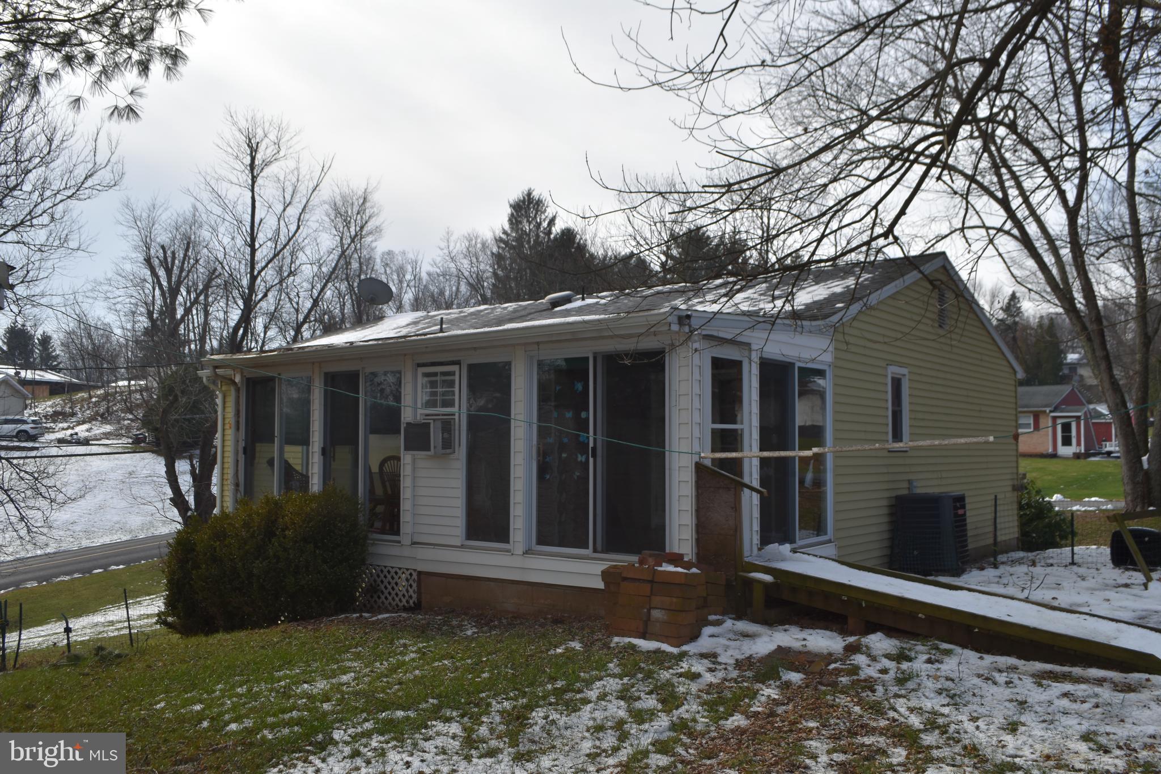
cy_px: 387
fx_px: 967
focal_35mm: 30
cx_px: 580
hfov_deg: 61.9
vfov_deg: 43.6
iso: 100
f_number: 8
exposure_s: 1/200
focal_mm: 20
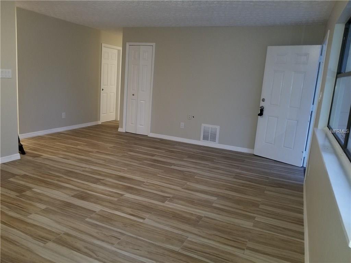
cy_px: 132
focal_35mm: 26
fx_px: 264
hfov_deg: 67.3
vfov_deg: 53.1
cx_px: 176
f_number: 1.7
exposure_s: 1/24
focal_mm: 4.25
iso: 160
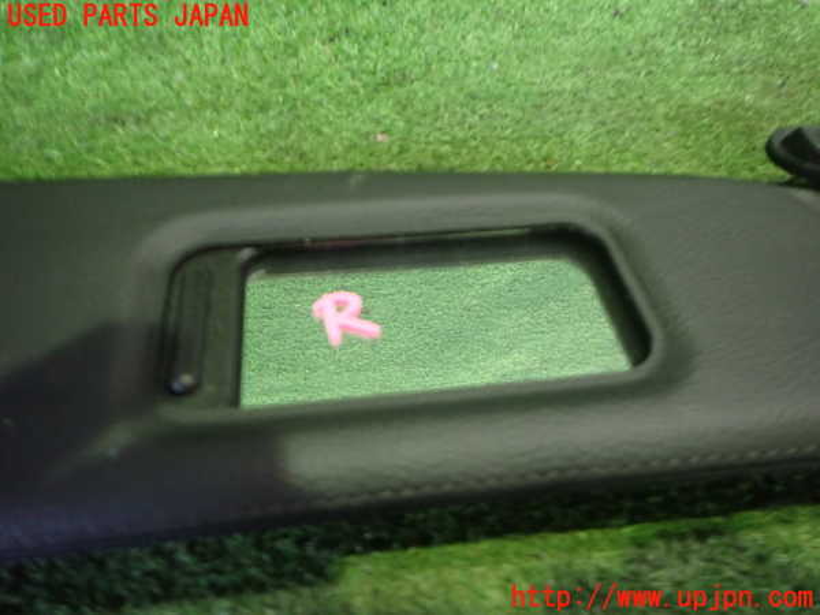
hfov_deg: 69.4
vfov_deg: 54.9
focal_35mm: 25
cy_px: 308
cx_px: 410
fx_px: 592
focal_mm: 4.5
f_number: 2
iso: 800
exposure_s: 1/30
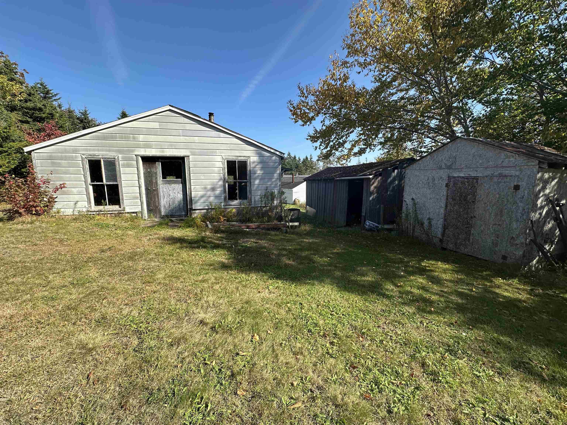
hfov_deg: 102.1
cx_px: 284
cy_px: 212
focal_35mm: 14
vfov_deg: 85.7
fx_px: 229
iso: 40
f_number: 2.2
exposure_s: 1/903
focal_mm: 2.22
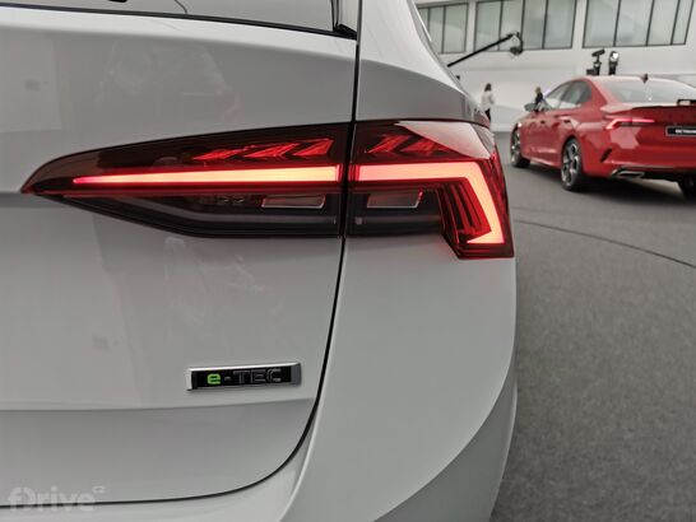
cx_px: 348
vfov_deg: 53.1
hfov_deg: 67.3
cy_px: 261
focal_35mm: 26
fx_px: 523
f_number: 1.4
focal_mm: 4.66
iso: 50
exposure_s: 1/137
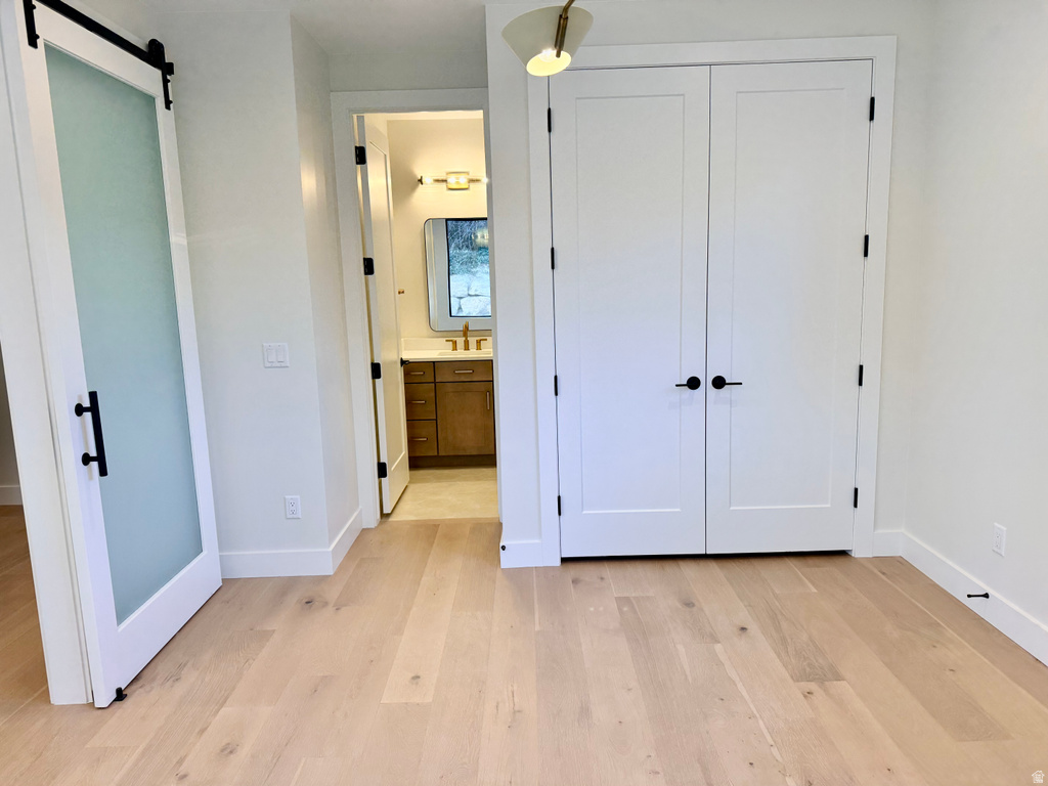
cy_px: 393
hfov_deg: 71.6
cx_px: 524
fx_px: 727
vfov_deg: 56.8
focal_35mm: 24
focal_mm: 6.76
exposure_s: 1/167
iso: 125
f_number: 1.78
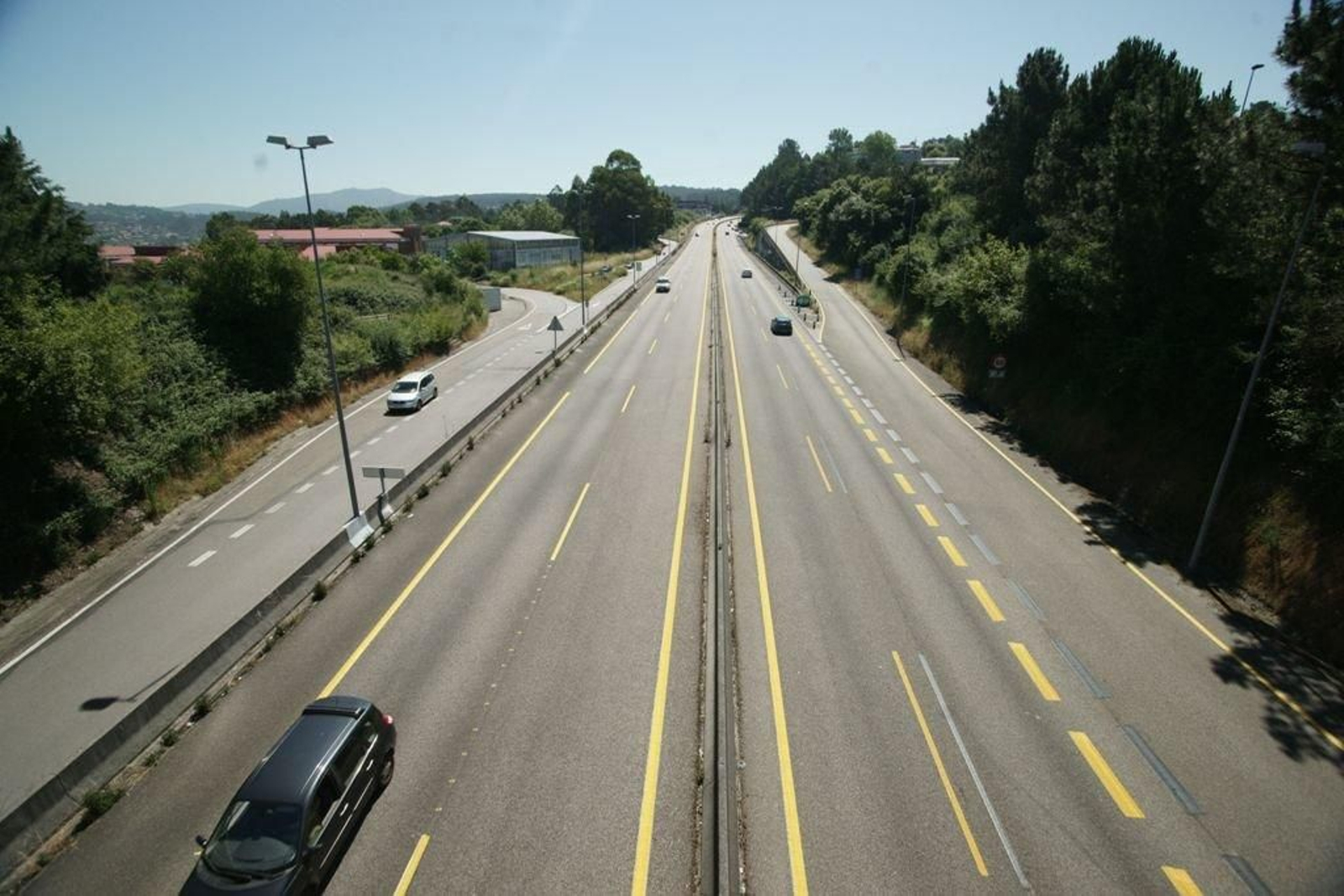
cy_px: 448
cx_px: 672
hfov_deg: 93.3
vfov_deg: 70.5
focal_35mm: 17
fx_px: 635
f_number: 9
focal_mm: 17
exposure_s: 1/640
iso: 400
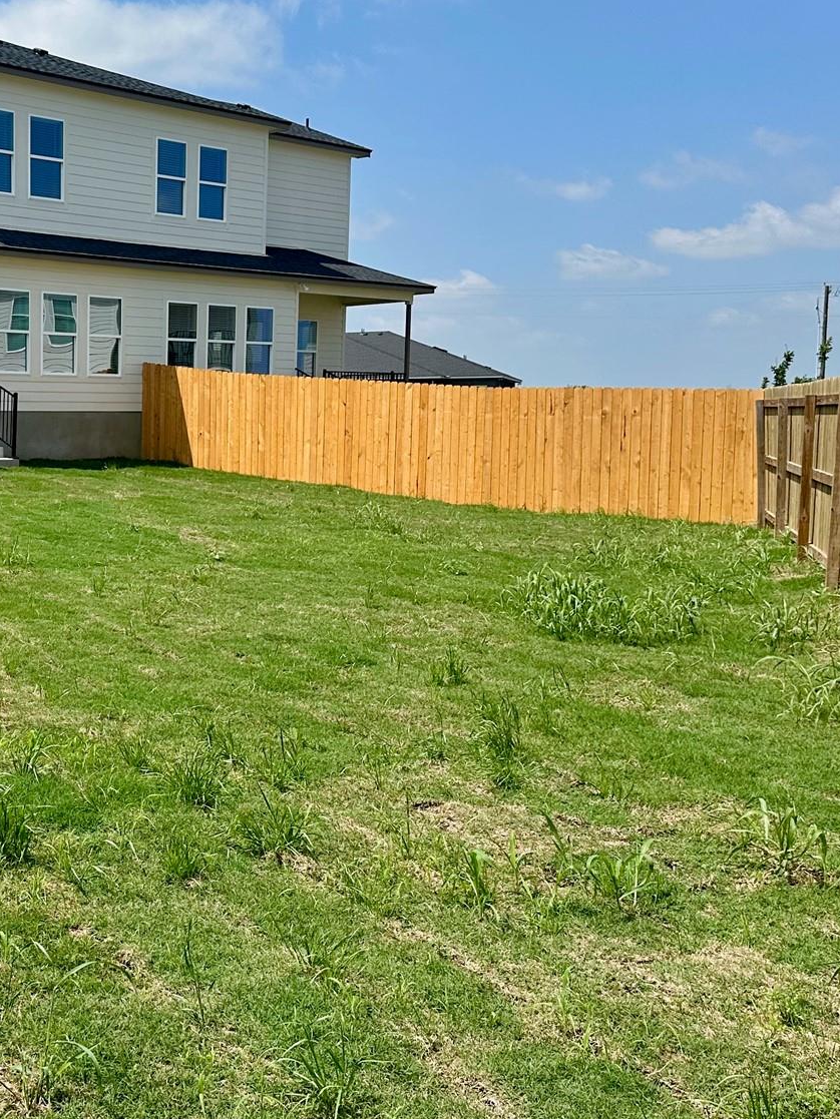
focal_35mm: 44
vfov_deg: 42.9
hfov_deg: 30.5
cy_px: 544
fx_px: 1423
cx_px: -5
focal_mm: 6.86
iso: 80
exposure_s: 1/5525
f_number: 1.78
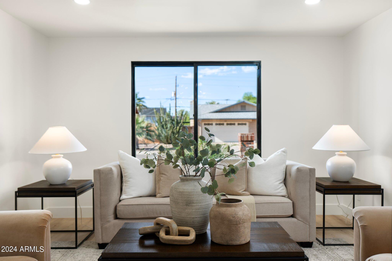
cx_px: 196
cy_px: 130
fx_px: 348
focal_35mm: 32
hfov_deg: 58.7
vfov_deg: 41.1
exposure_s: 1/60
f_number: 2.8
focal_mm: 32
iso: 1000
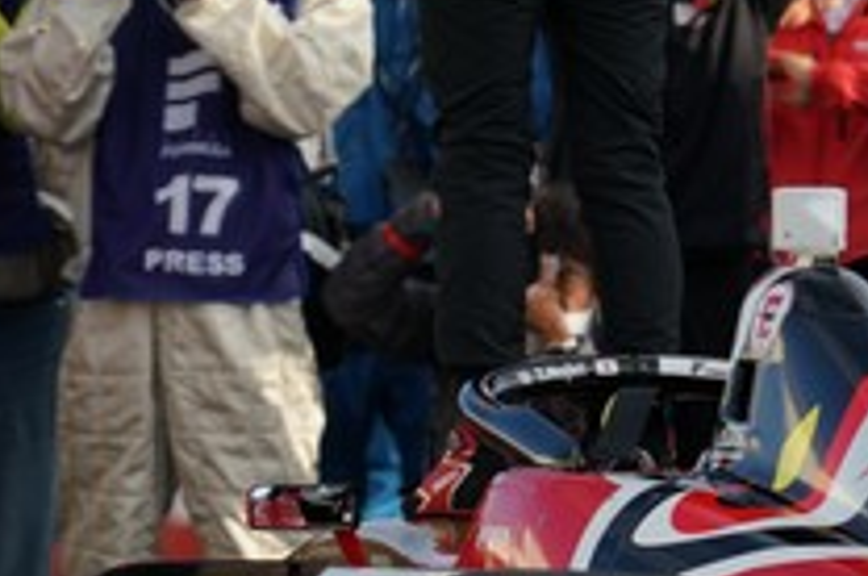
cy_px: -58
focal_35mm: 1412
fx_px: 33992
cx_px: 684
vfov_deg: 1.0
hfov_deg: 1.5
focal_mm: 407
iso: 200
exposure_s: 1/500
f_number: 6.3
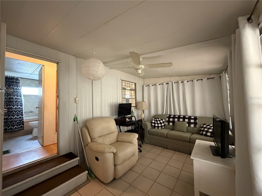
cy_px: 98
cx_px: 131
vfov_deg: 85.7
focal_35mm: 14
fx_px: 106
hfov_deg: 102.1
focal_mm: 2.22
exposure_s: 1/60
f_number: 2.2
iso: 1000
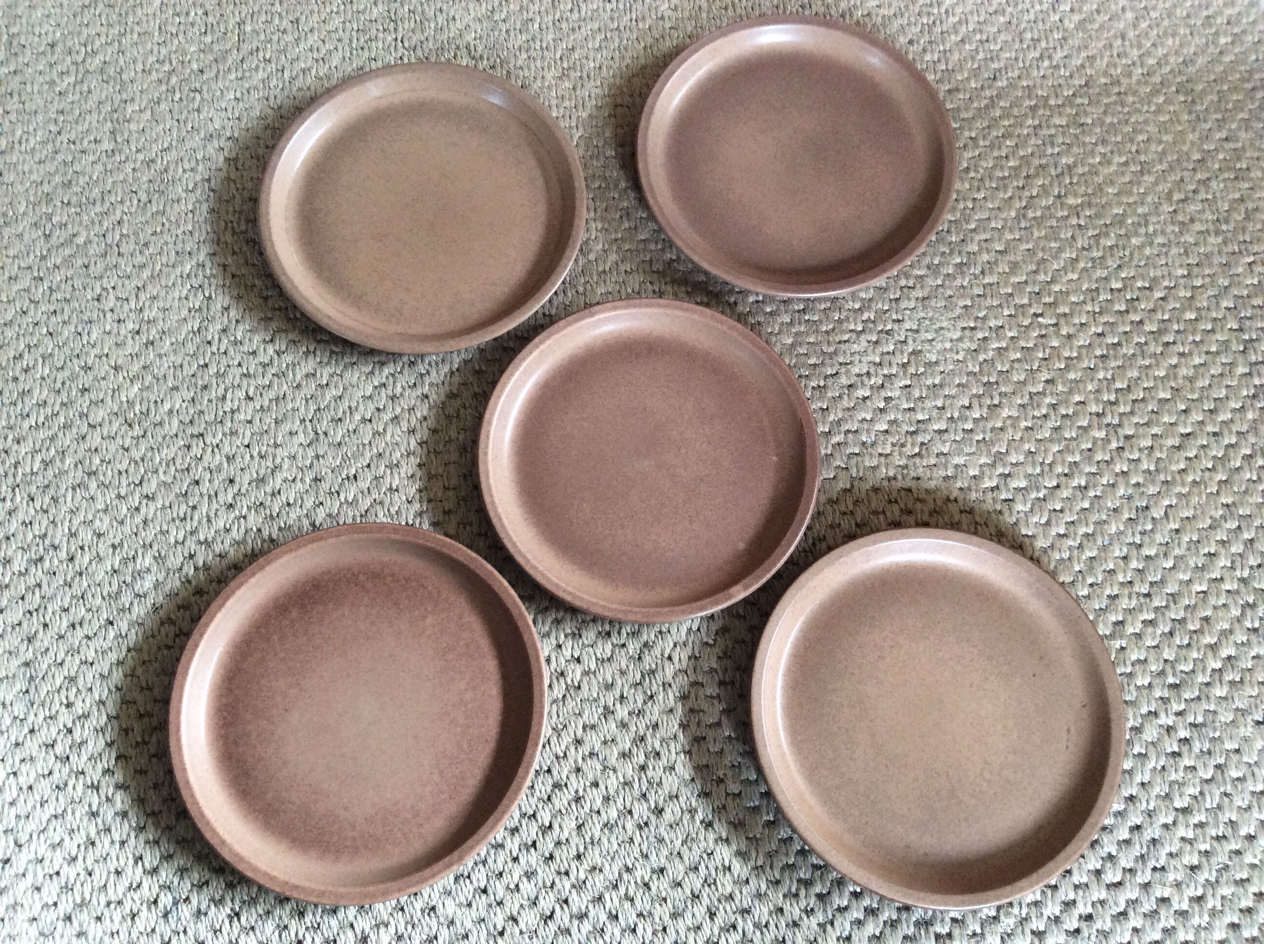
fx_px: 1167
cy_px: 472
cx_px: 632
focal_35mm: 32
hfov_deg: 56.9
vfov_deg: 44.1
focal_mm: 3.3
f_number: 2.4
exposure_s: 1/25
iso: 160
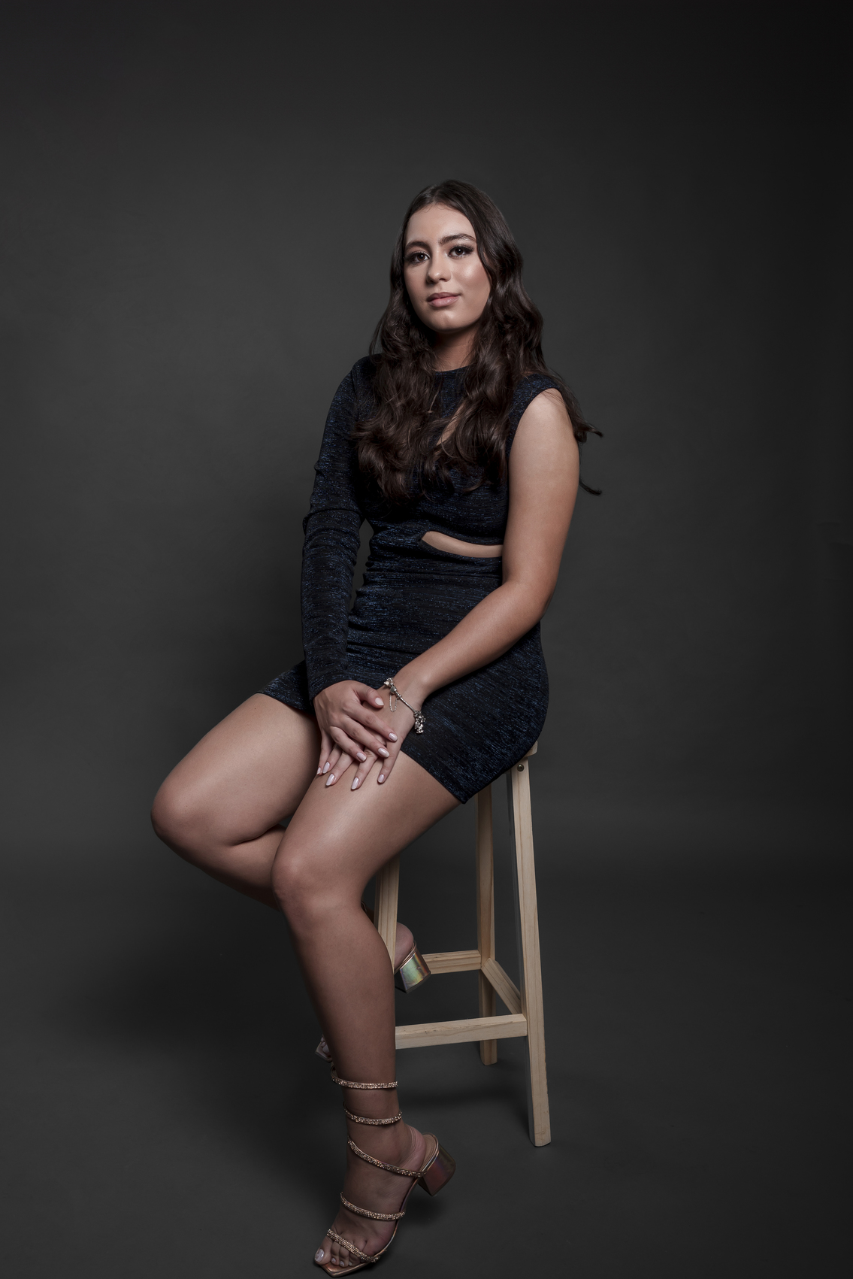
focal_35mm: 37
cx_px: 414
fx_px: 1314
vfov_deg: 51.9
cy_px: 673
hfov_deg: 36.0
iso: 100
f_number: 8
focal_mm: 35
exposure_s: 1/200
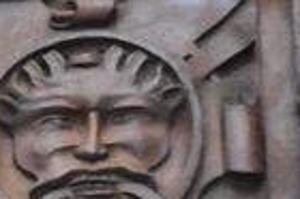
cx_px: -270
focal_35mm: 957
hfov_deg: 2.2
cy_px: -56
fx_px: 7964
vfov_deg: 1.4
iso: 12800
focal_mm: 85
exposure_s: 1/60
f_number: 4.5
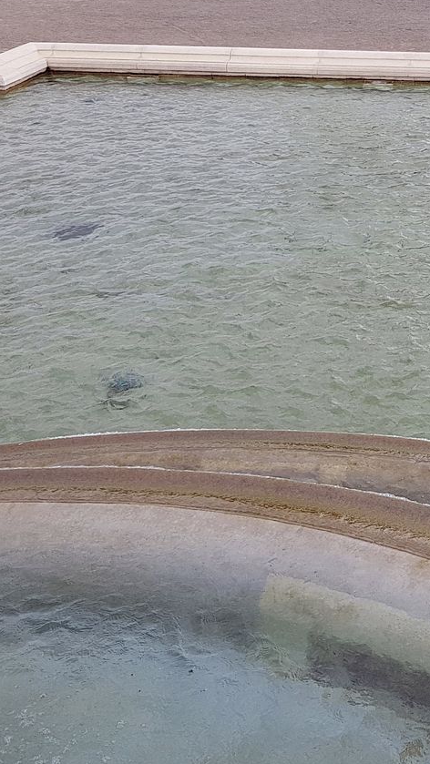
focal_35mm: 54
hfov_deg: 20.3
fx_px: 1094
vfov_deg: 38.2
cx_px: 567
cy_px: 271
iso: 50
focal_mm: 4.2
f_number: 1.7
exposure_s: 1/728
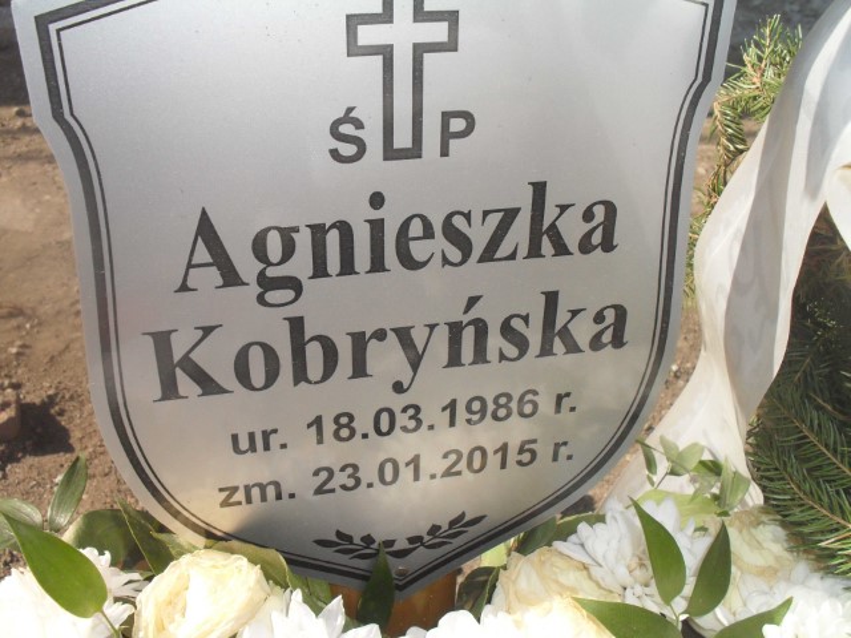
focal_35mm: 35
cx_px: 426
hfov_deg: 52.6
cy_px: 319
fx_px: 860
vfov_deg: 40.7
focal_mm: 6.3
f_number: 8.4
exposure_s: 1/350
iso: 200
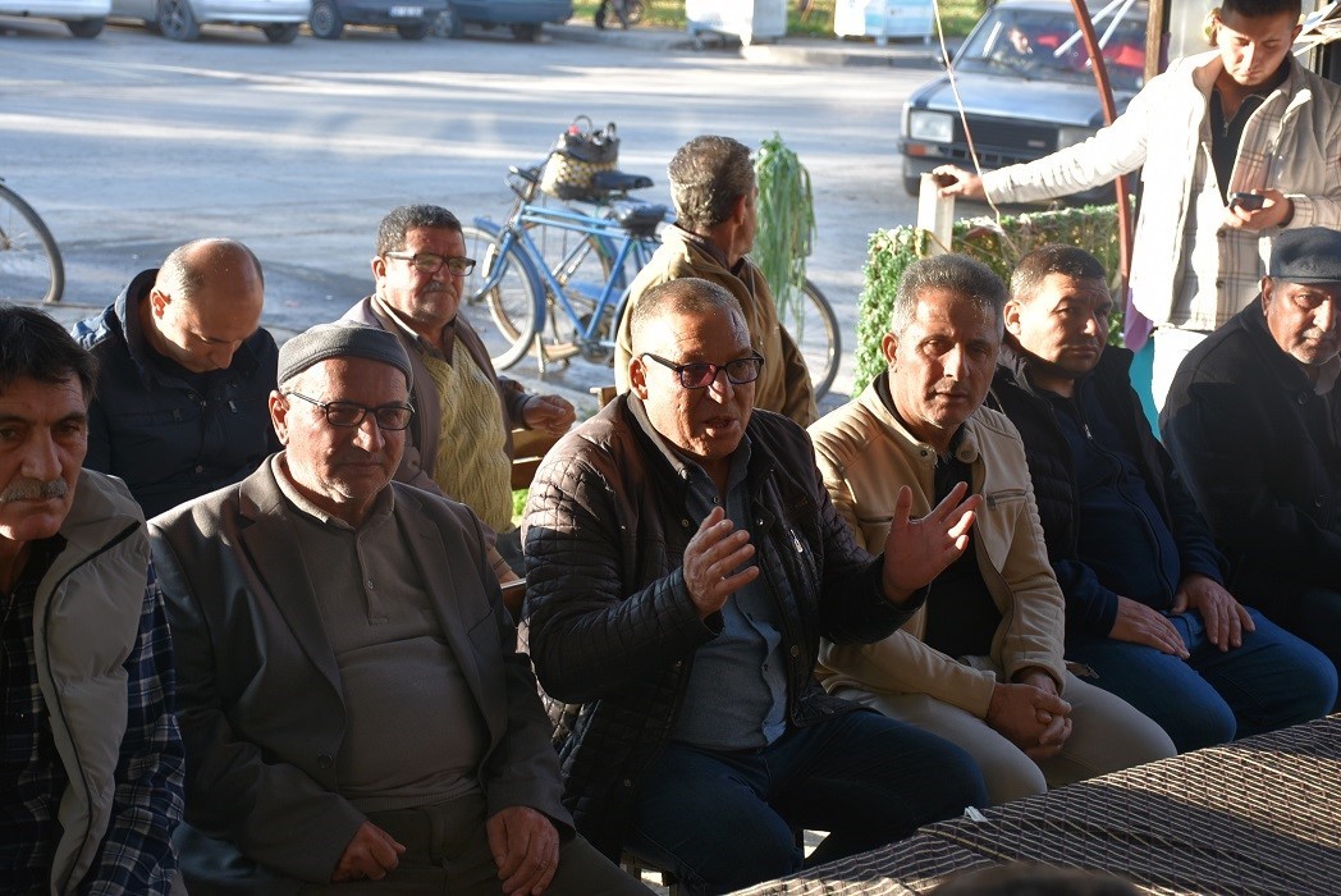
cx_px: 670
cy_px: 448
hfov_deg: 29.8
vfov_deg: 20.2
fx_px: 2516
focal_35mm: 68
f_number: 5.6
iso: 200
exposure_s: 1/125
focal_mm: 45
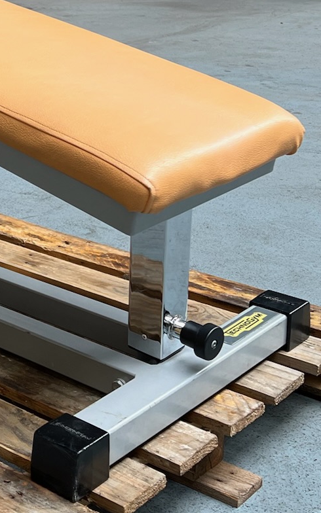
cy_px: 168
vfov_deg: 28.4
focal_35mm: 72
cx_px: -35
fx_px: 1008
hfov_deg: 17.5
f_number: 1.5
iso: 50
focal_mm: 5.7
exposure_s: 1/100
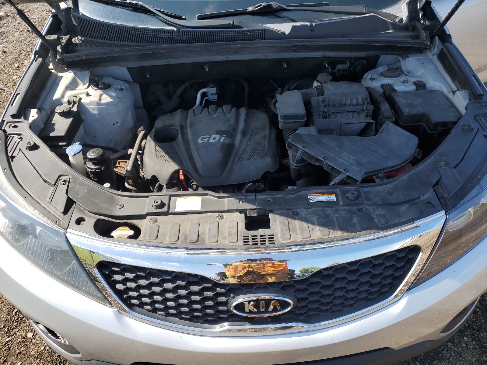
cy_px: 182
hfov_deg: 67.3
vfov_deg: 53.1
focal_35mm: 26
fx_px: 366
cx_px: 244
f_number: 1.5
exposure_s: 1/1429
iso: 50
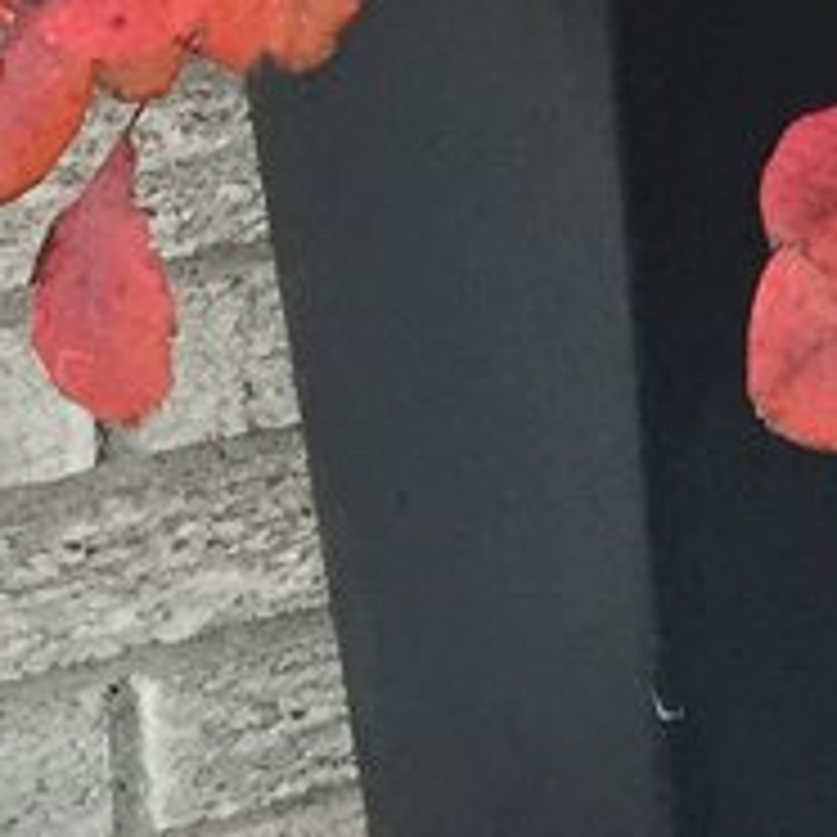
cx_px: 1030
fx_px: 5143
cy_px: -1082
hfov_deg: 9.2
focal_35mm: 188
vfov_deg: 8.6
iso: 50
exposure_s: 1/30
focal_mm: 4.15
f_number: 2.2
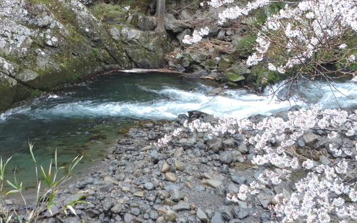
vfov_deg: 18.4
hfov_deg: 29.3
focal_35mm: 70
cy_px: 36
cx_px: 140
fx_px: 681
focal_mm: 7.6
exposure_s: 1/80
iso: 80
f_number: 3.4
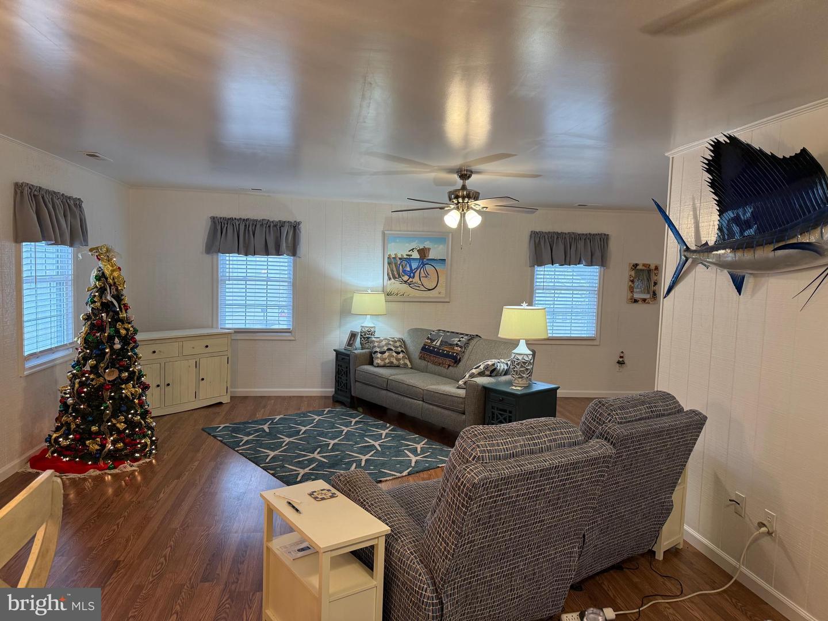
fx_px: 574
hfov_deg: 71.6
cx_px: 414
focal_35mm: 24
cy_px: 310
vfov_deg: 56.8
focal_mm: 6.76
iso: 200
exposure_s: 1/120
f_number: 1.78
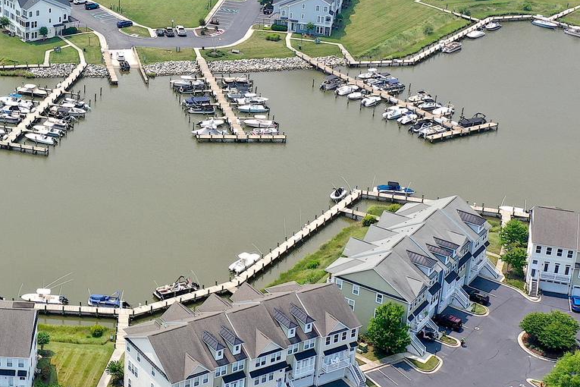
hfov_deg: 26.0
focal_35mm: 75
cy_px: 108
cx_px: 46
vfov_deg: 18.1
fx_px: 1208
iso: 100
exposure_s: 1/400
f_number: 5.6
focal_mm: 10.26
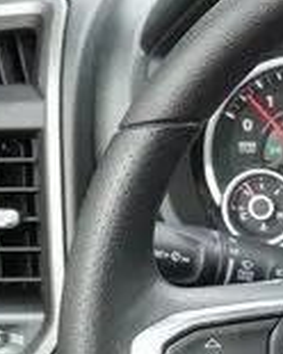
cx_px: 516
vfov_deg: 11.9
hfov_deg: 9.2
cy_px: 341
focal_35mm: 161
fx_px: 1686
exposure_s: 1/60
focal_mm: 20
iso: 400
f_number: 5
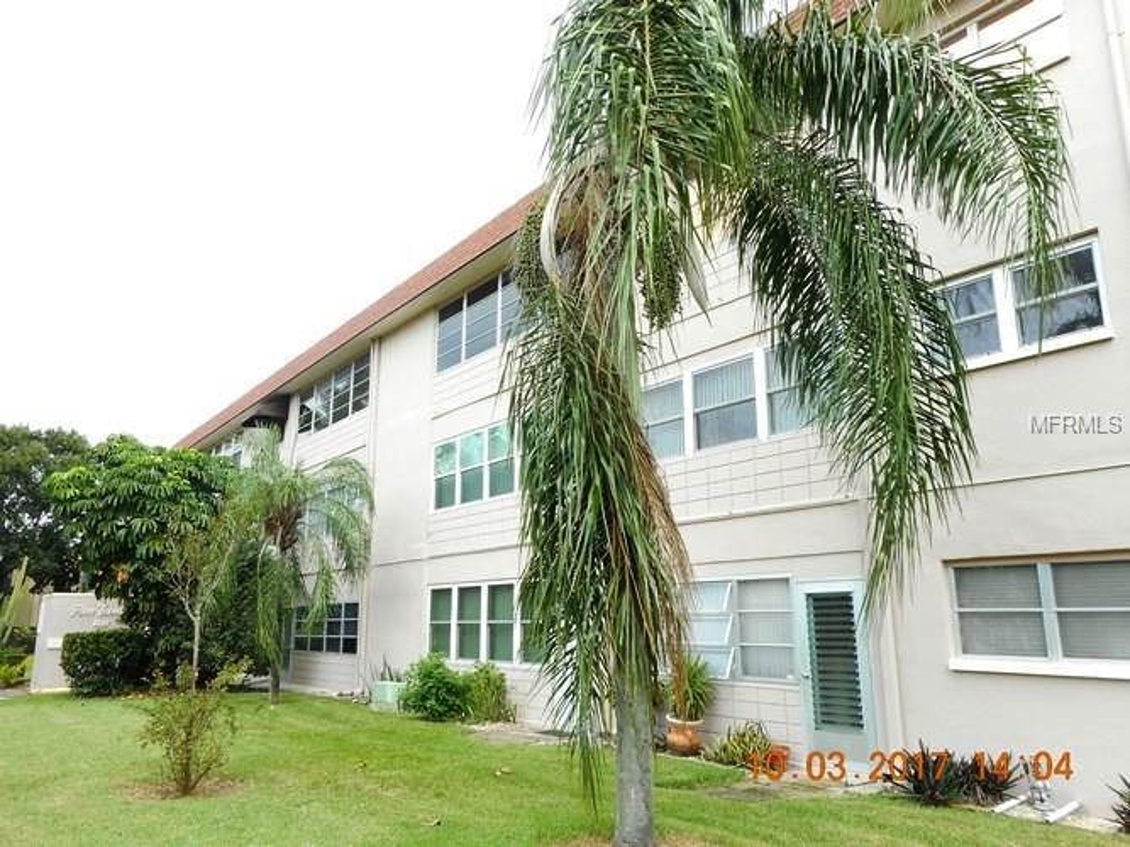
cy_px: 424
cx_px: 565
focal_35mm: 25
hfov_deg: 69.4
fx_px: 816
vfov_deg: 54.9
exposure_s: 1/200
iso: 80
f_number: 3.7
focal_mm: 4.5
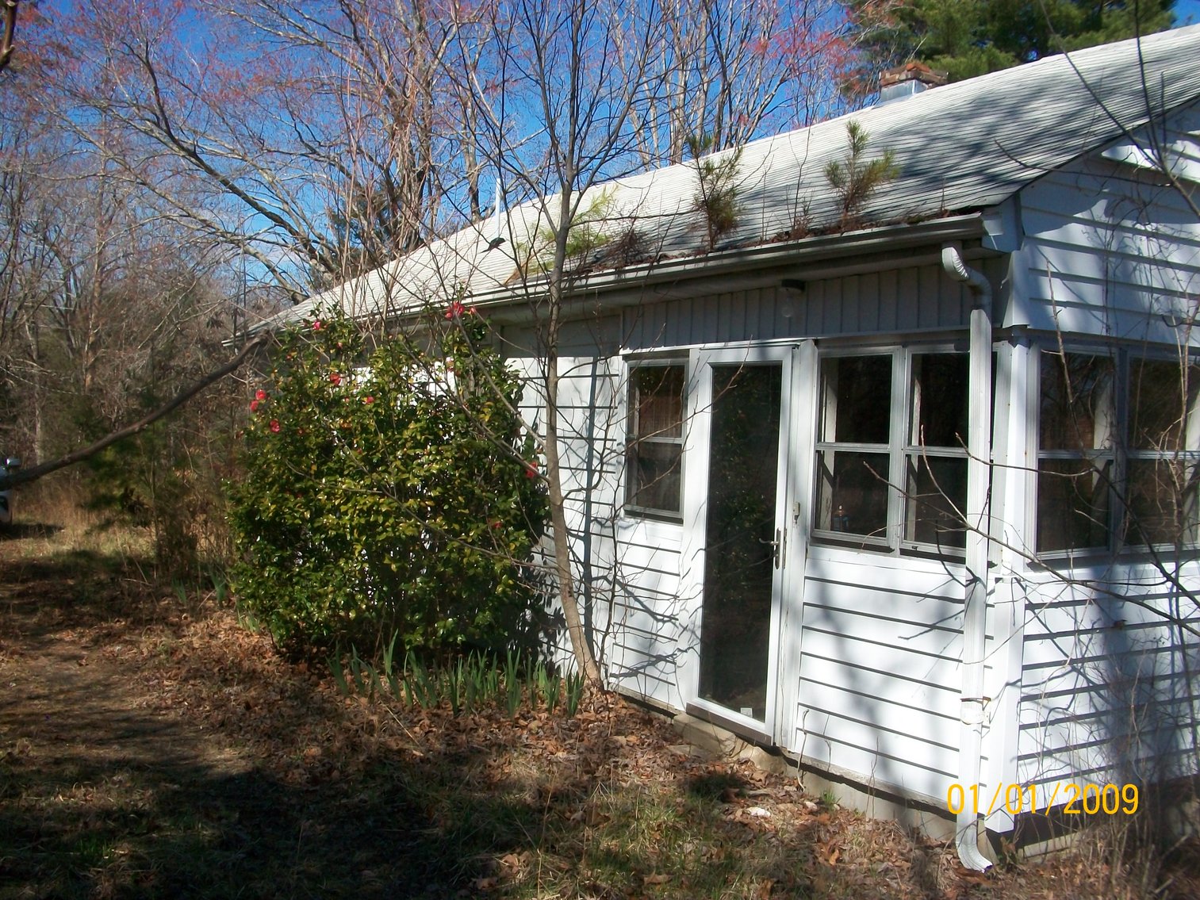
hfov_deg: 54.0
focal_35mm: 34
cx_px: 600
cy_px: 450
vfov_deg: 41.8
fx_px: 1179
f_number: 5.5
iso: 80
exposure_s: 1/400
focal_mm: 5.7
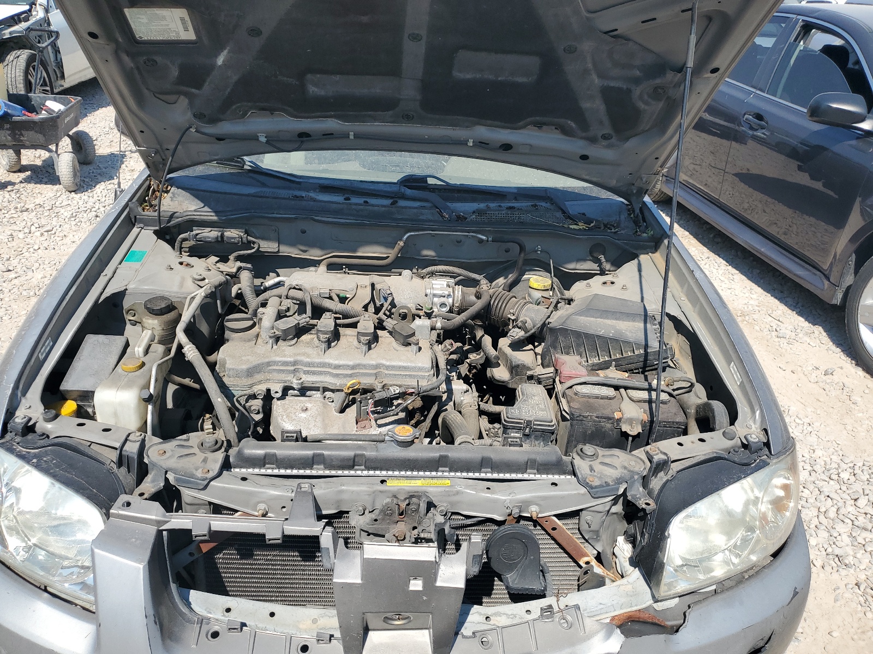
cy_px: 327
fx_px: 656
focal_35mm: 26
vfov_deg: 53.1
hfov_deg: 67.3
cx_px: 436
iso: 50
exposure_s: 1/2500
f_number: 1.5
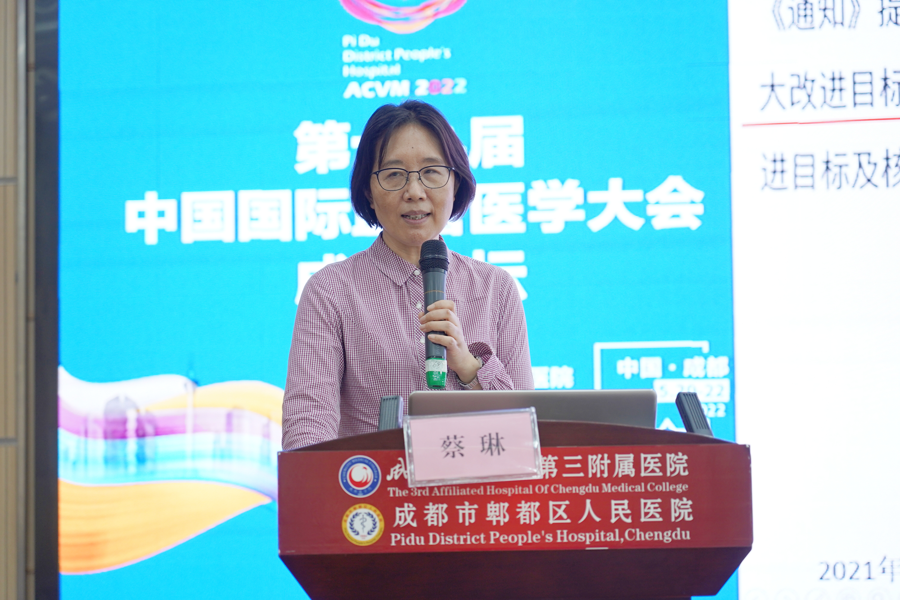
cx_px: 450
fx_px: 2625
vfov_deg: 13.0
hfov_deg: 19.5
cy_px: 300
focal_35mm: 105
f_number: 4
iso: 800
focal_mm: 105
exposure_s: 1/80
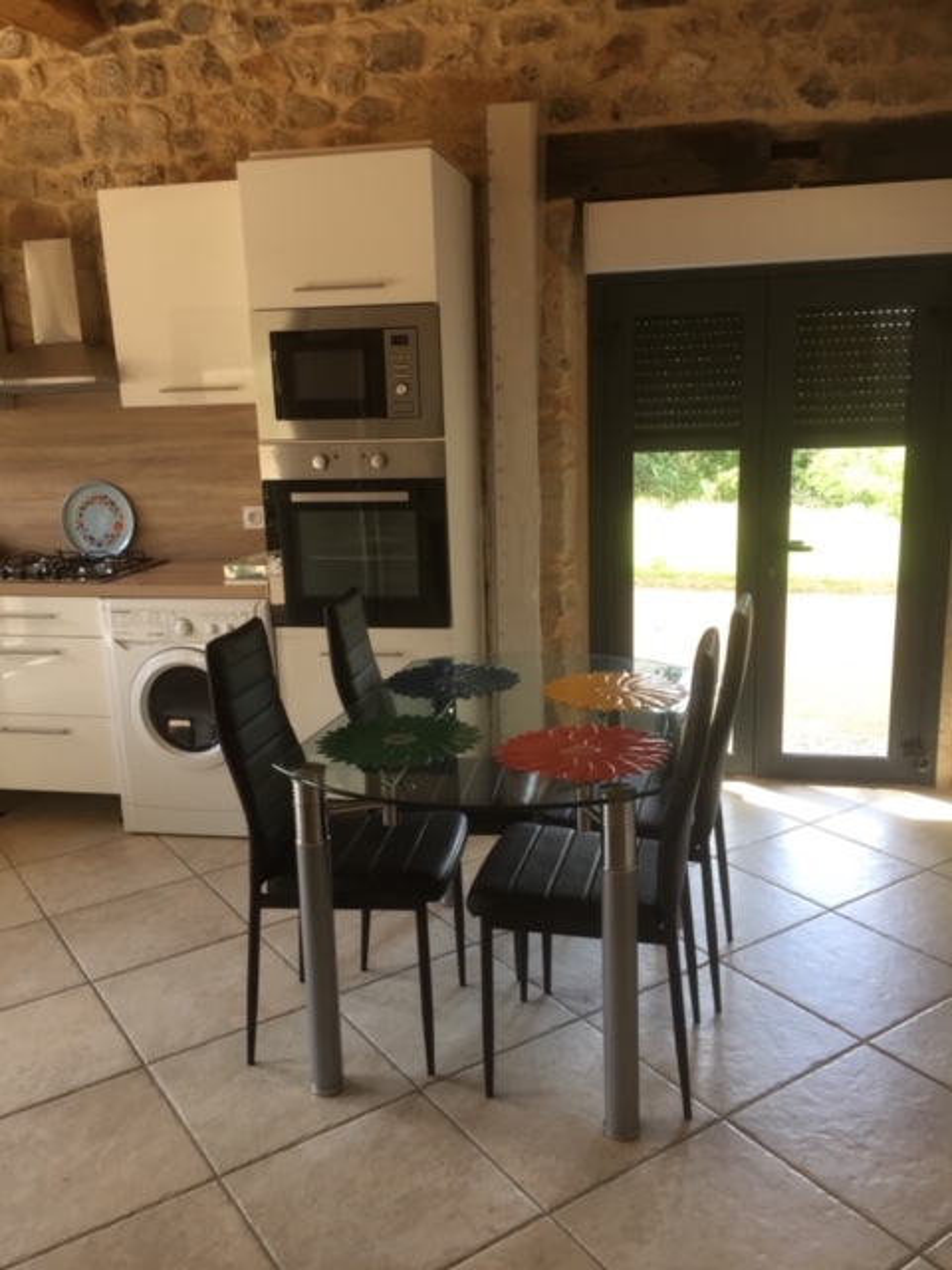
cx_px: 476
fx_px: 1063
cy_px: 635
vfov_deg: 61.7
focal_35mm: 29
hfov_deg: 48.2
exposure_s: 1/100
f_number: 2.2
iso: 50
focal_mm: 4.15
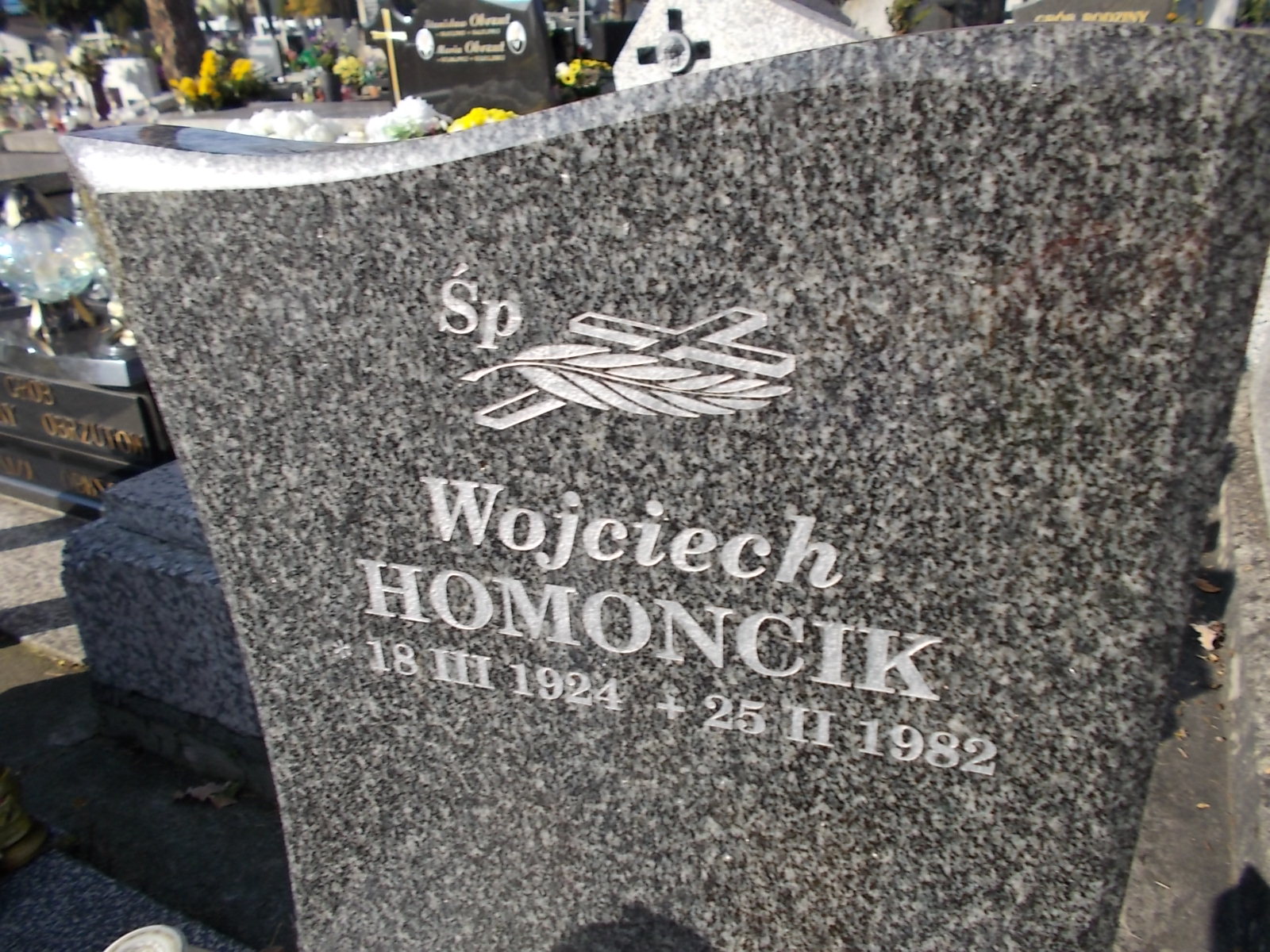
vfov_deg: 53.1
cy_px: 476
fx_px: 954
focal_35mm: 26
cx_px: 635
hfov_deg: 67.3
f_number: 8
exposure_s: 1/100
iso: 80
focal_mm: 4.6
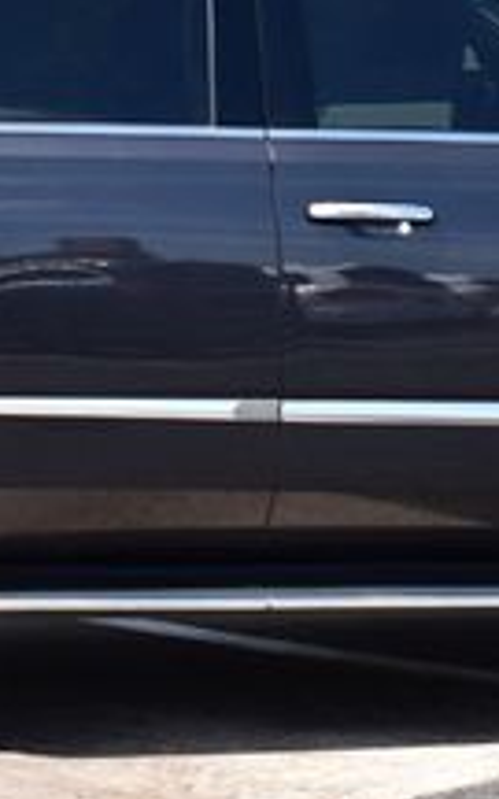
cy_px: 455
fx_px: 2862
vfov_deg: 15.9
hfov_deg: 10.0
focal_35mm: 132
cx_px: 225
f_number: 11
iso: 400
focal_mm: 29
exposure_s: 1/400
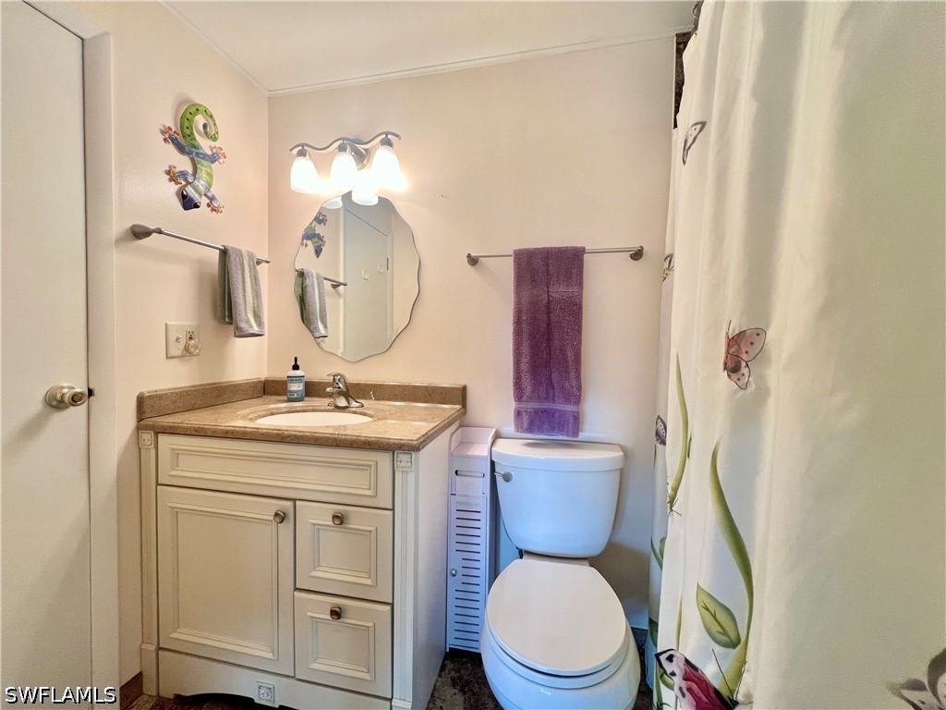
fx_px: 355
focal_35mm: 13
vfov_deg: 89.9
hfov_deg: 106.2
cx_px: 473
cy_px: 355
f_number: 1.8
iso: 125
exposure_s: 1/60
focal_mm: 1.57
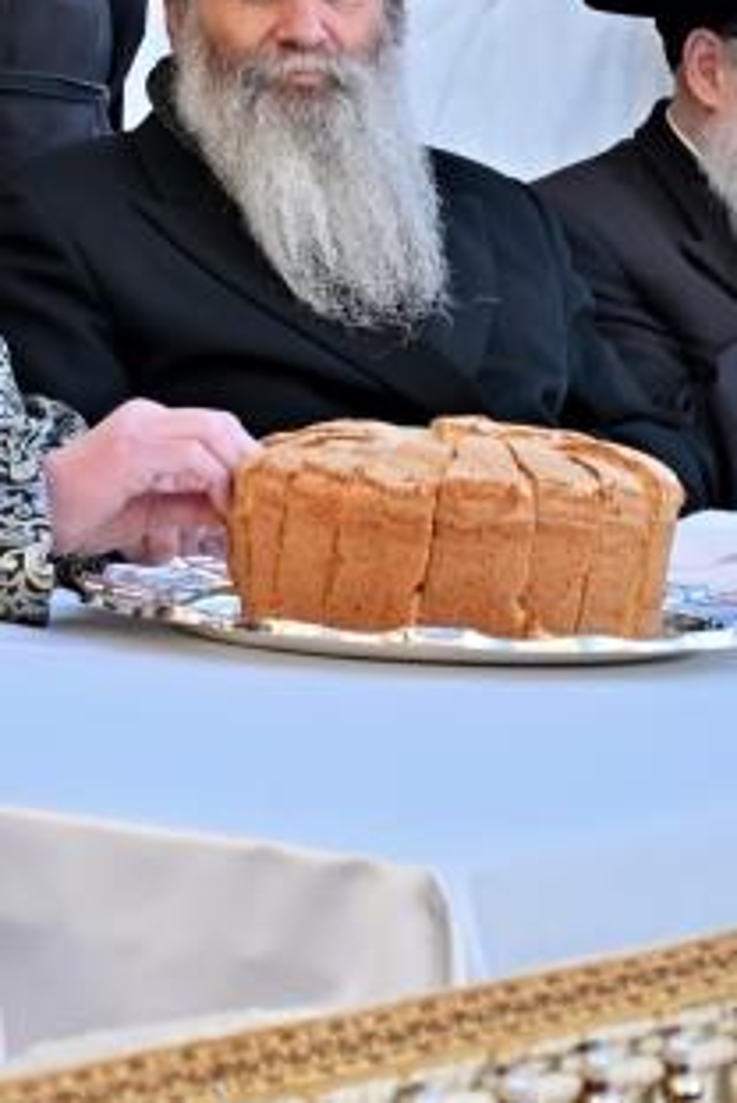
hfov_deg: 9.1
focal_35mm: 148
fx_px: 4534
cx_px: -283
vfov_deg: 13.6
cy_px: -80
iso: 125
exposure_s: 1/125
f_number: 9
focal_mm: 45
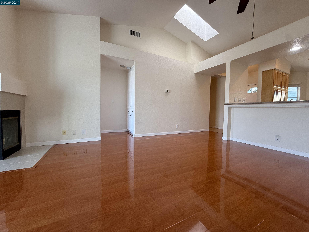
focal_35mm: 14
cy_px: 116
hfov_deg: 102.1
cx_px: 154
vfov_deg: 85.7
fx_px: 125
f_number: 2.2
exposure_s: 1/120
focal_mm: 2.22
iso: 80
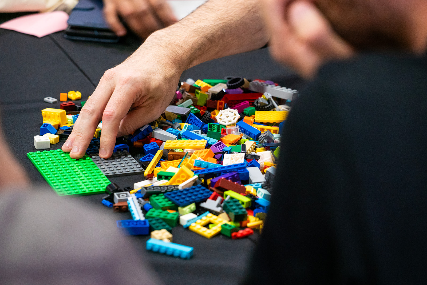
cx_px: 214
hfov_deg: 14.2
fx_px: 1709
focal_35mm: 144
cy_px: 142
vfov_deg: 9.5
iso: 3200
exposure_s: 1/50
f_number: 5.6
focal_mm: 144
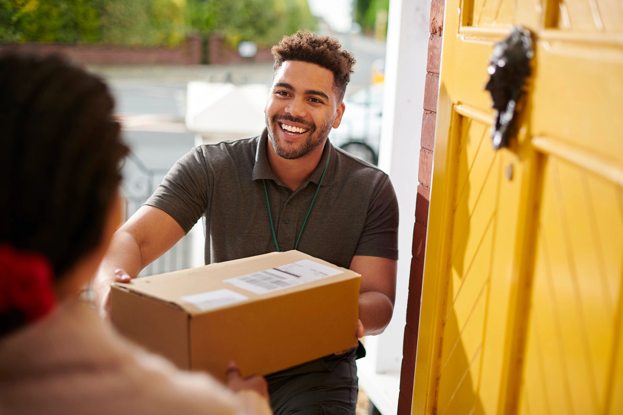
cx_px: 317
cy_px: 211
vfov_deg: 26.5
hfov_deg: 38.9
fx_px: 883
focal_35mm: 51
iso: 64
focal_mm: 50
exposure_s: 1/200
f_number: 2.2
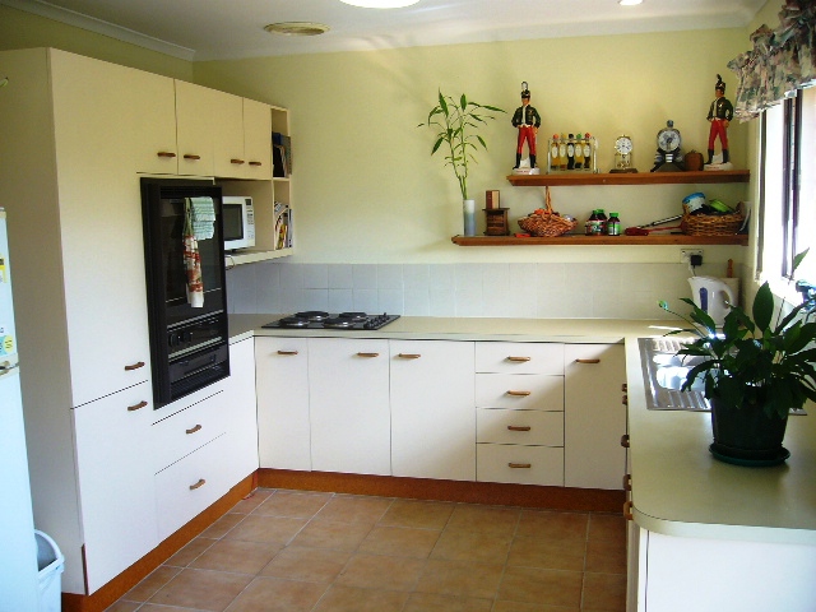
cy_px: 306
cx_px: 408
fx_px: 825
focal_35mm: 35
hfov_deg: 52.6
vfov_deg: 40.7
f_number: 2.8
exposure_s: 1/25
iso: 100
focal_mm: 5.8
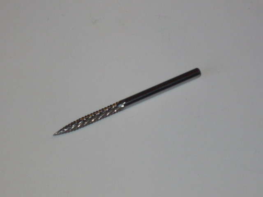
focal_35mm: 225
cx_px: 132
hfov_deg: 8.8
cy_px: 98
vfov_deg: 6.6
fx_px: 1709
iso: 100
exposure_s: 1/60
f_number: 5.9
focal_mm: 22
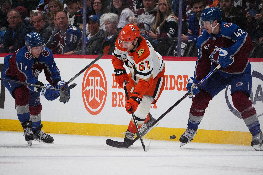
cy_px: 88
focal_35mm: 500
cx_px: 132
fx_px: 3652
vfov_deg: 2.7
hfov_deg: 4.1
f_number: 6.7
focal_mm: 500
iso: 8000
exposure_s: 1/2000
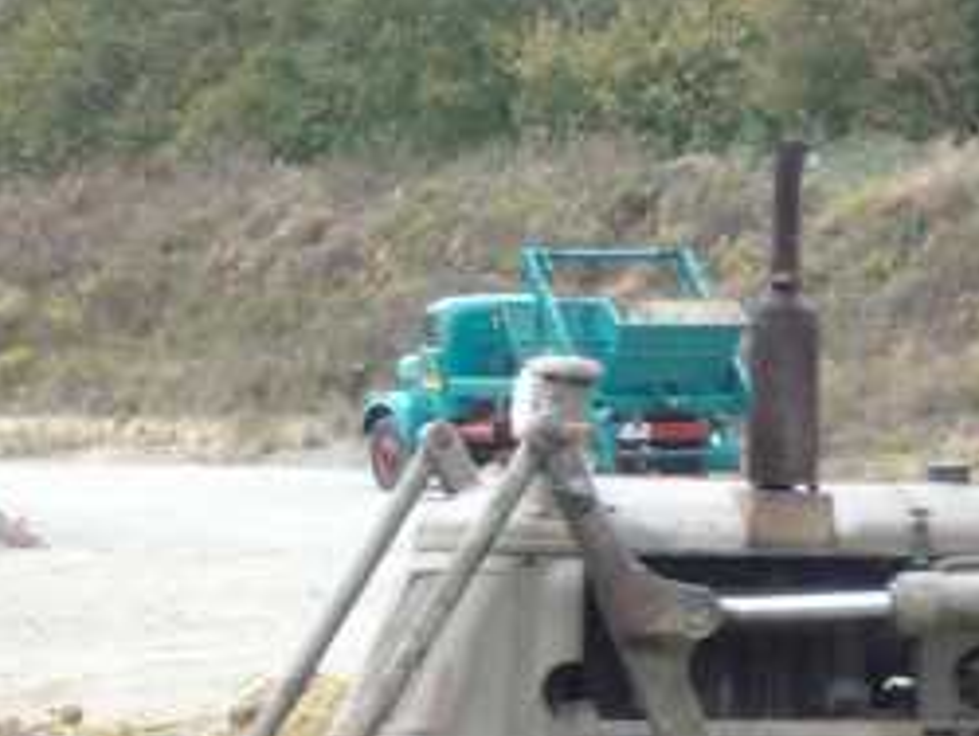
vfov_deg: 8.5
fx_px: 4926
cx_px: 865
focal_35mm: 174
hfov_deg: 11.3
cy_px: 611
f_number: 3.7
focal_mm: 11.02
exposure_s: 1/49
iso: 70
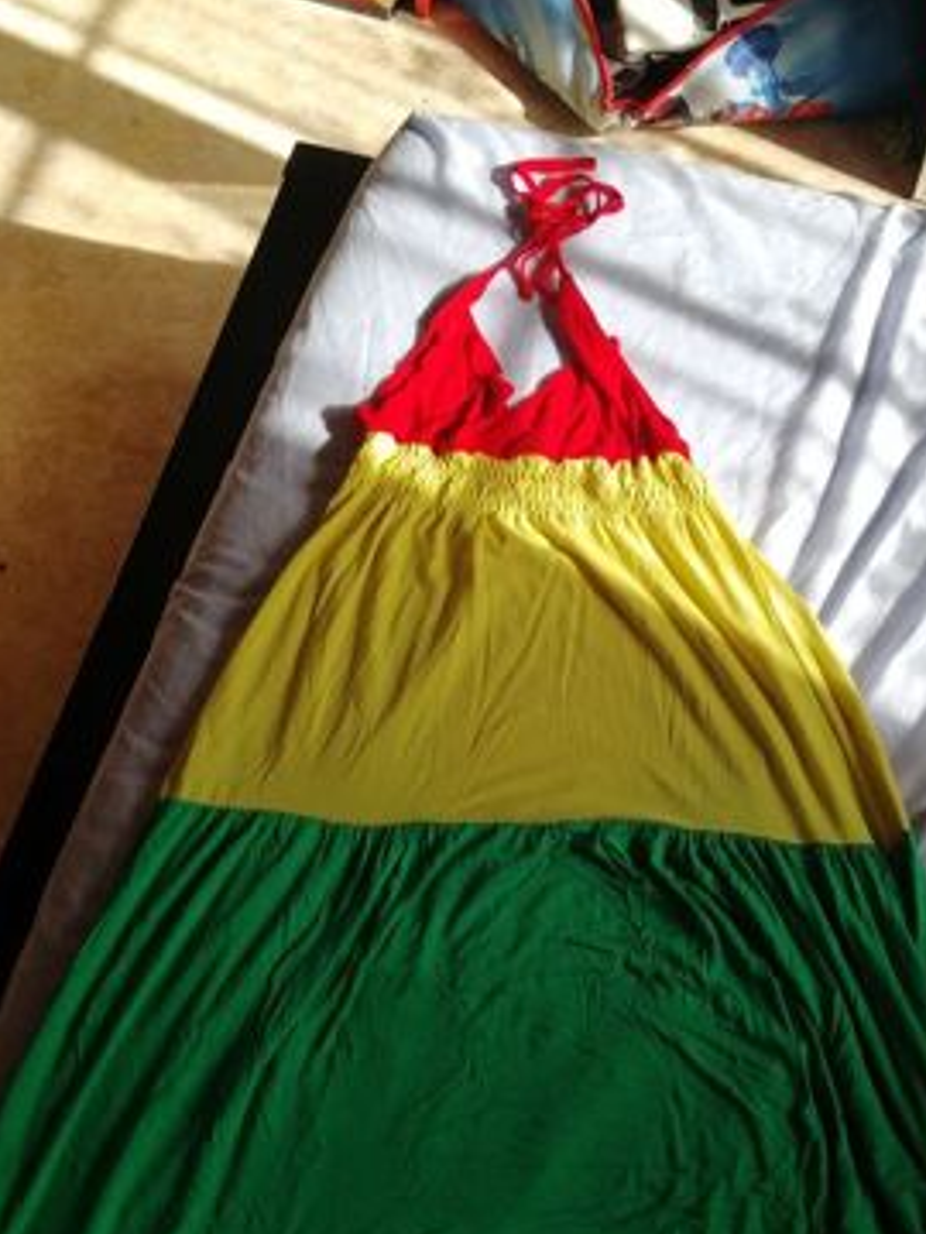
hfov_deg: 30.2
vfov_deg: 38.7
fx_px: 1712
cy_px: 922
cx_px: 518
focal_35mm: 48
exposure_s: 1/297
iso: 50
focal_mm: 3.95
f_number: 1.8
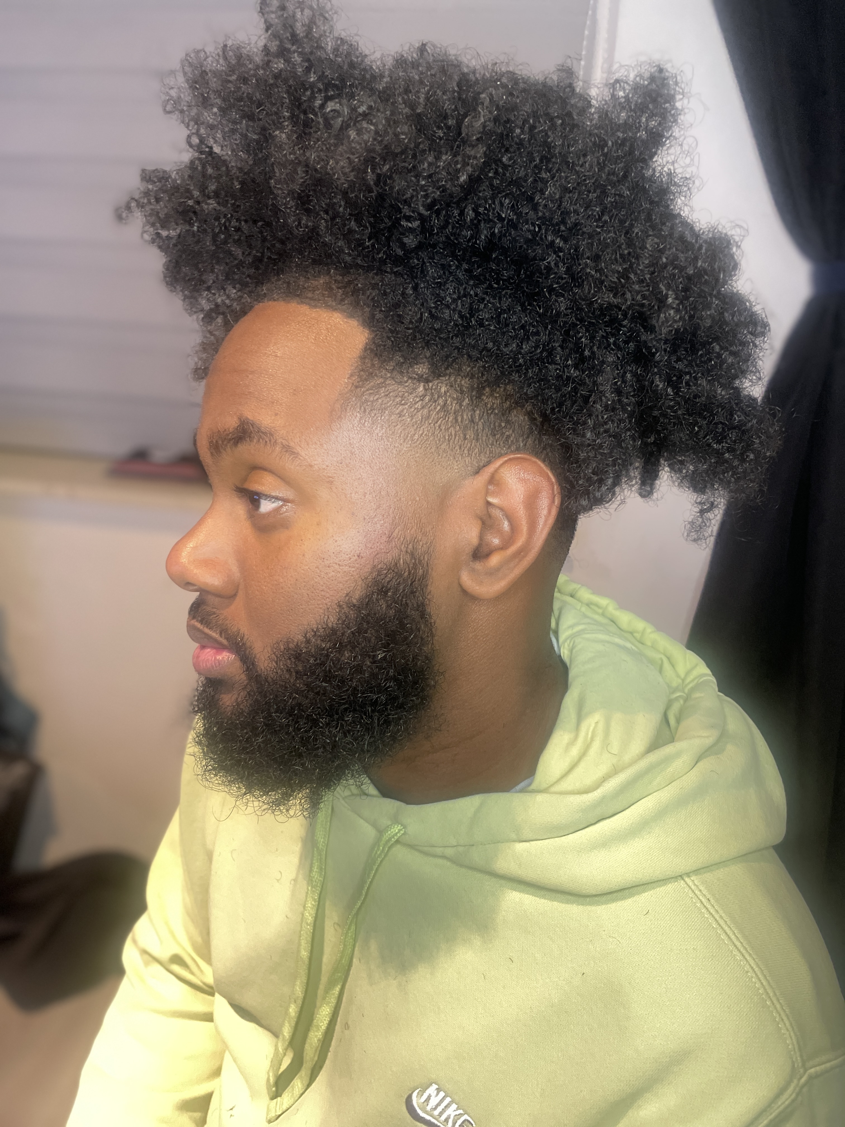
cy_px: 564
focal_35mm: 26
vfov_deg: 67.3
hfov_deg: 53.1
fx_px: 846
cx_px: 422
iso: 400
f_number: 1.6
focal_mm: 4.2
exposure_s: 1/50
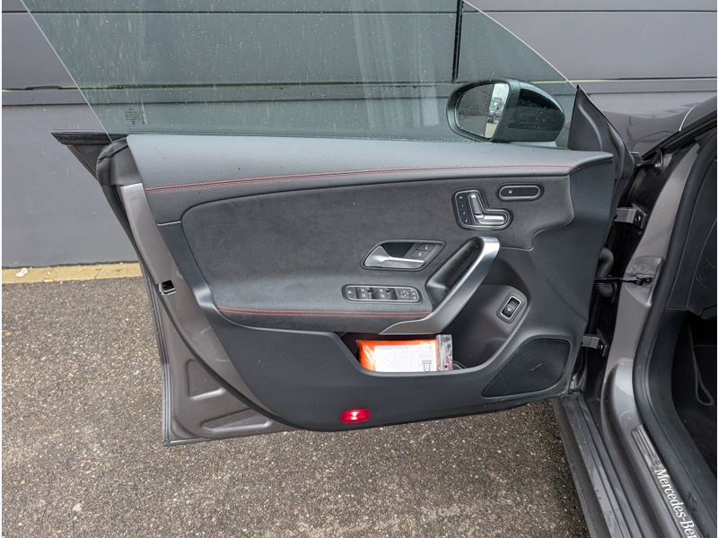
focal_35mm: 24
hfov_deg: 71.6
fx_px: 498
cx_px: 359
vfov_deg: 56.8
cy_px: 269
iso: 598
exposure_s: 1/786
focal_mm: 6.9
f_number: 1.68
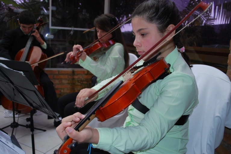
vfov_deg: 43.6
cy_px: 77
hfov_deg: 61.9
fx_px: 192
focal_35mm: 30
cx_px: 116
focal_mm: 20
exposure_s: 1/60
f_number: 3.8
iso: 200
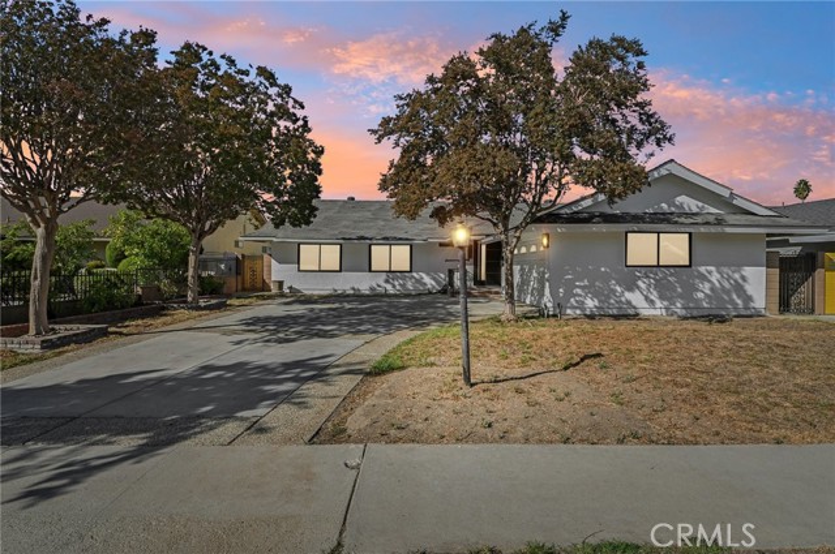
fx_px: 417
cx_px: 418
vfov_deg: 67.2
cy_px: 277
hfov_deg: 90.1
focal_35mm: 18
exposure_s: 1/60
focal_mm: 18
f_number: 22
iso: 250
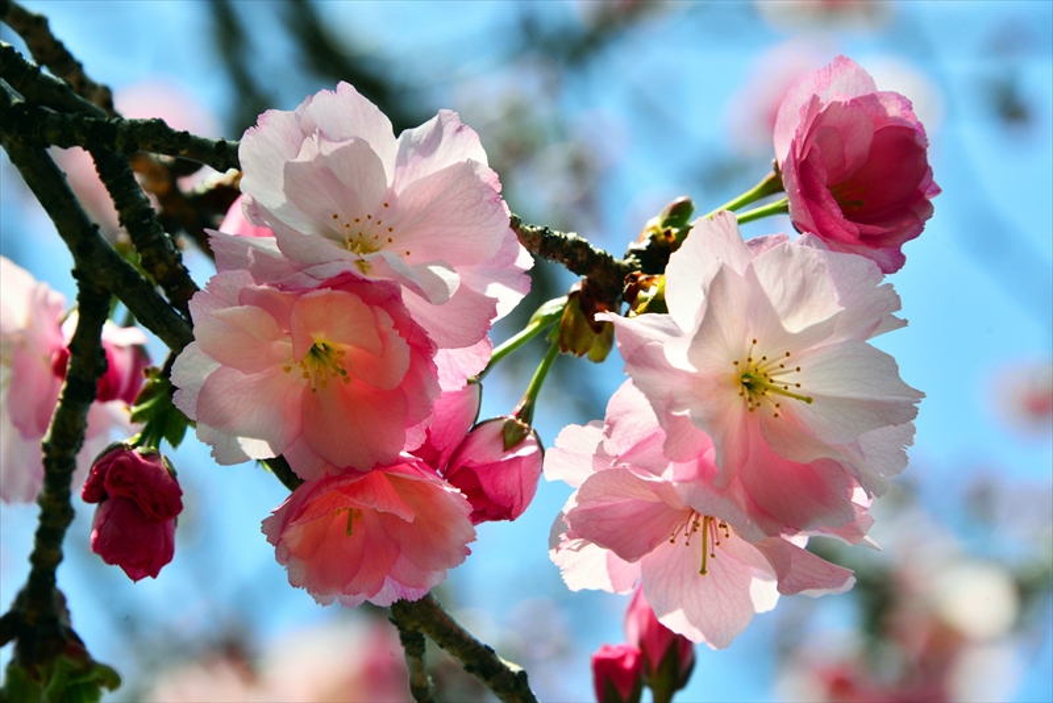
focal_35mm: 300
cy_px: 352
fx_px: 8778
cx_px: 526
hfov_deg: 6.9
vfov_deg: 4.6
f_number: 13
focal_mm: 300
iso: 400
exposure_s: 1/640
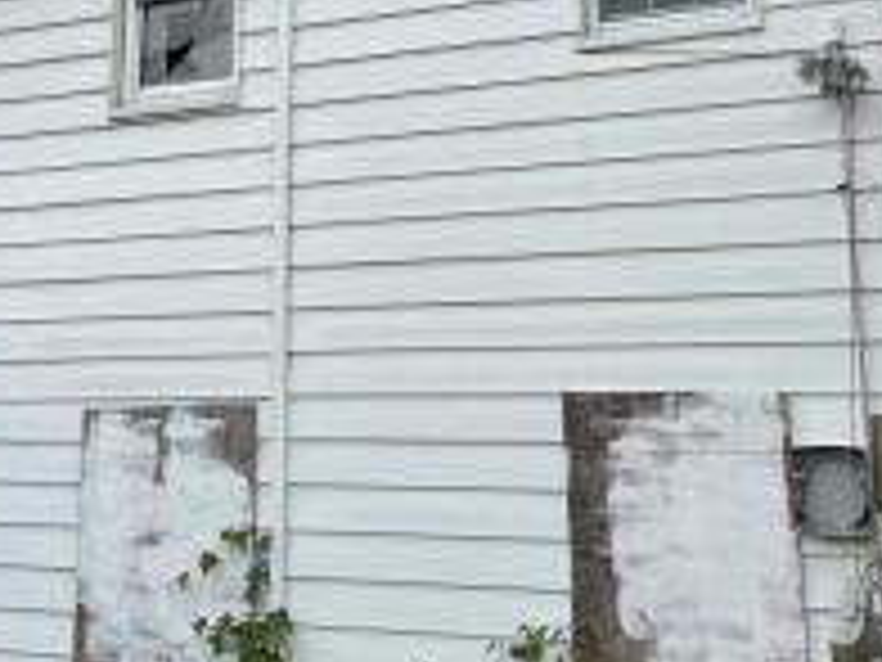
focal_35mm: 53
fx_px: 1350
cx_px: 333
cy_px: 126
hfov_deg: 36.0
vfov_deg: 27.0
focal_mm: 5.1
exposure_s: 1/599
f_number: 1.6
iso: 32
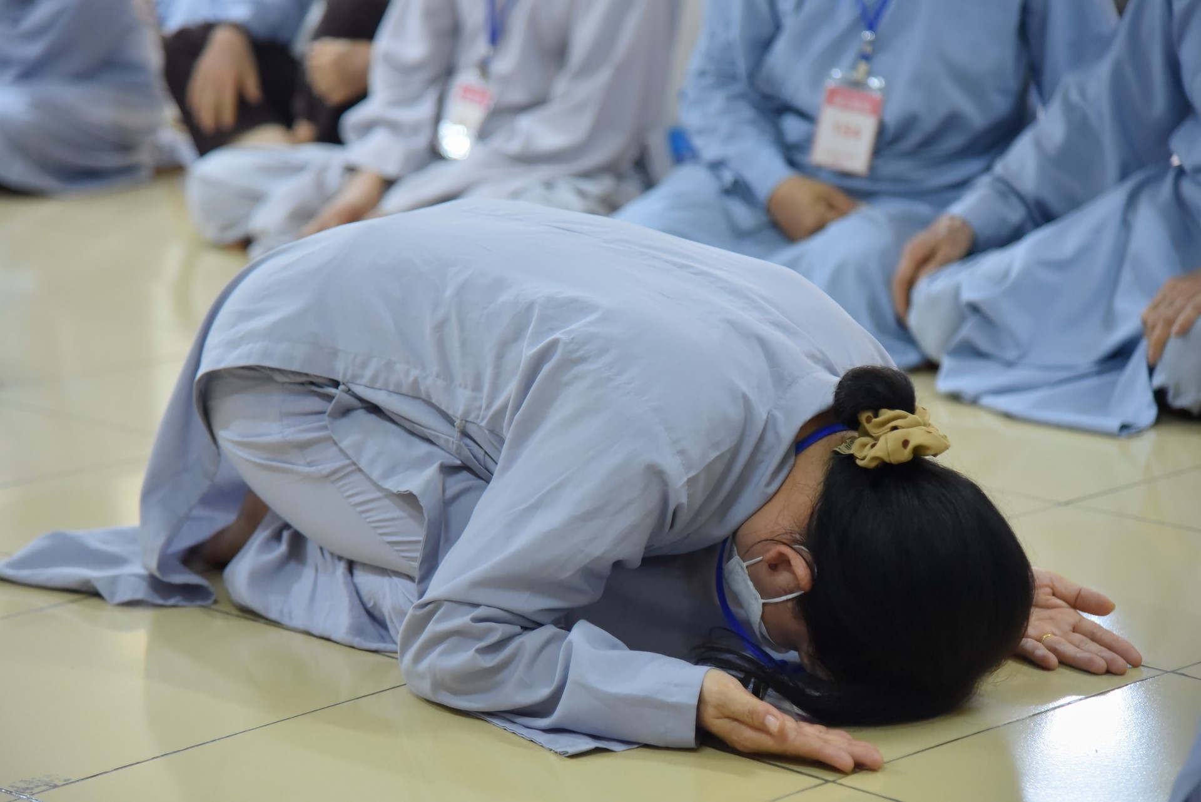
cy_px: 401
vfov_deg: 13.1
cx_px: 600
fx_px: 3504
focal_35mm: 105
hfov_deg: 19.4
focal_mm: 105
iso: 3200
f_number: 4
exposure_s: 1/80
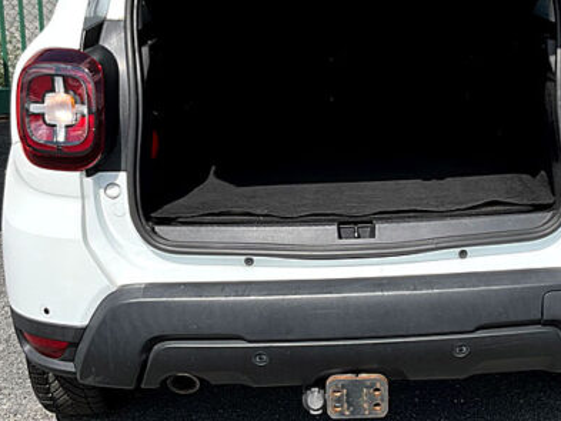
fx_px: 956
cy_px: 164
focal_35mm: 59
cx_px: 370
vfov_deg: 24.8
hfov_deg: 32.4
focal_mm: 3
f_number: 1.8
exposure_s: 1/1412
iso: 25
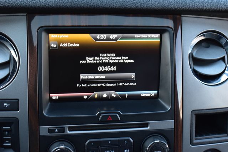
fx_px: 361
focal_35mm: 57
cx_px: 114
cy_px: 76
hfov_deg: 35.1
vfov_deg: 23.8
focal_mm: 38
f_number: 6.3
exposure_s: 1/15
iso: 800
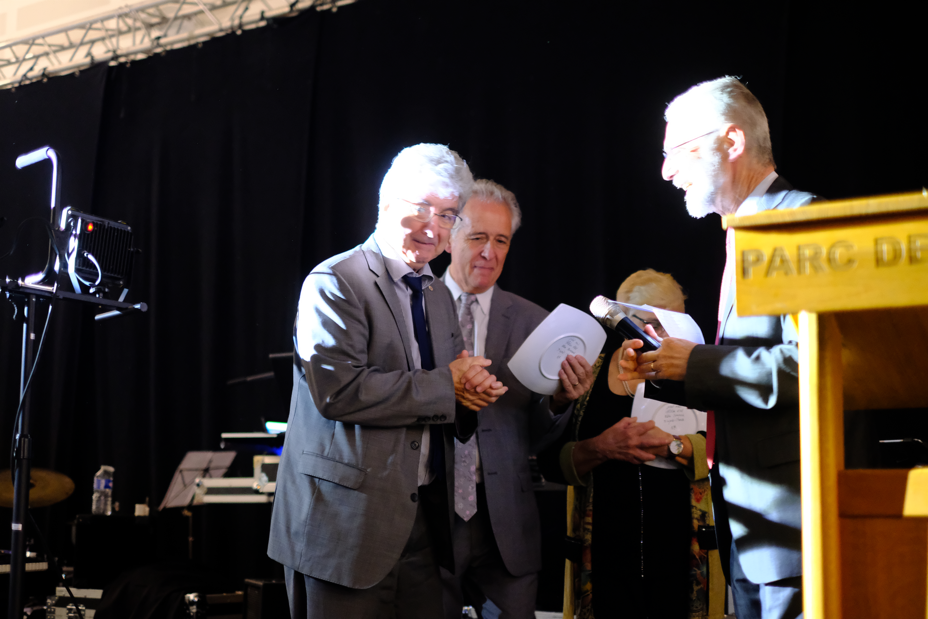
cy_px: 310
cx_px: 464
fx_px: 1366
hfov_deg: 37.5
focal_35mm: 53
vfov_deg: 25.5
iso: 3200
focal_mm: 35
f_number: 1.4
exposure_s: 1/52
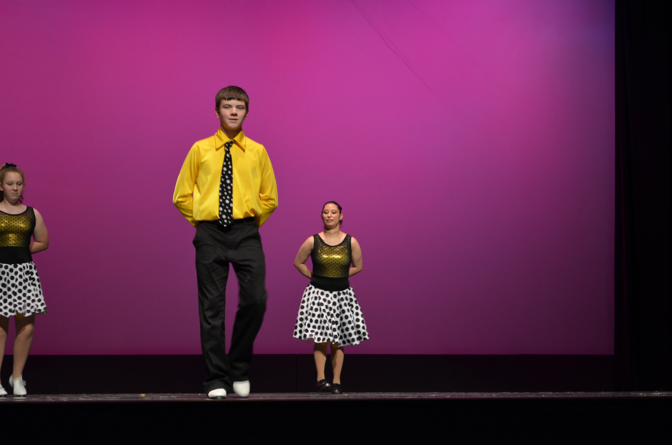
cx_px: 336
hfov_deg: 24.7
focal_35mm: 82
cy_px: 222
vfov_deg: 16.5
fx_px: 1537
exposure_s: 1/50
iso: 800
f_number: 5.6
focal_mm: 55
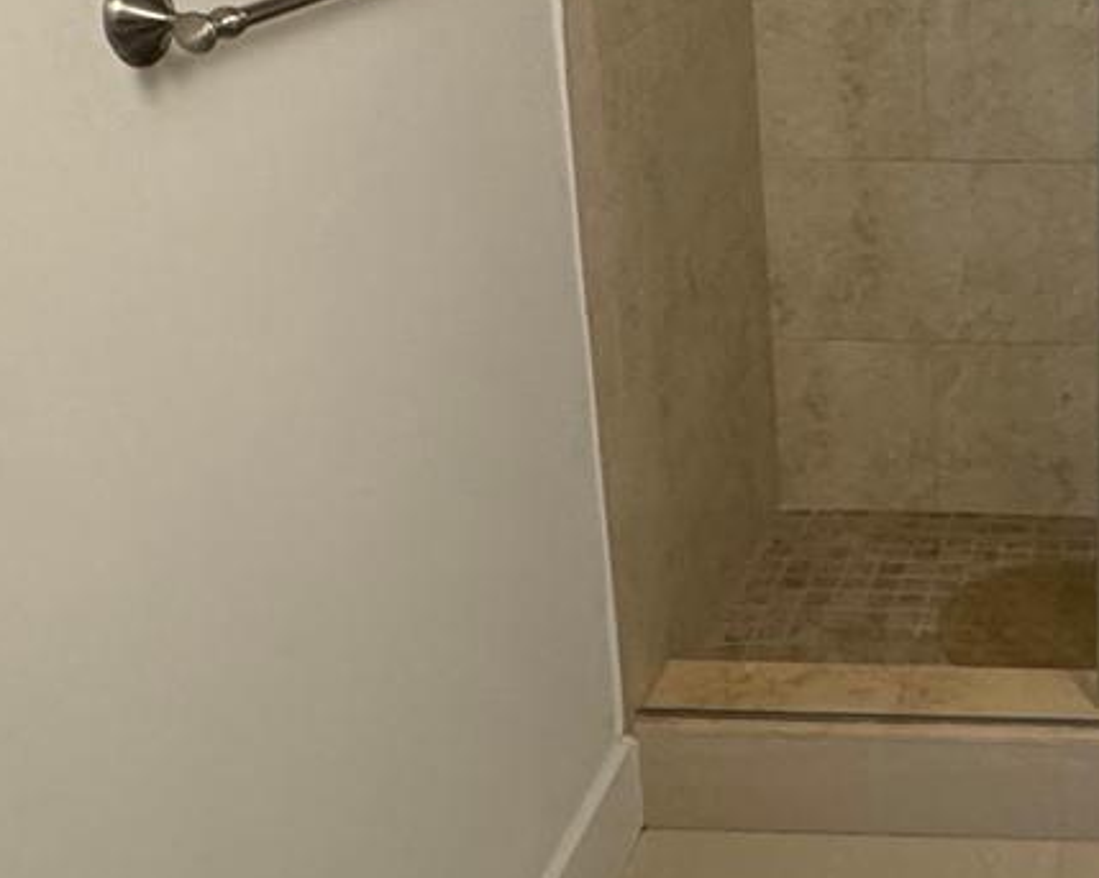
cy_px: 151
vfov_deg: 28.9
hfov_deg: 33.1
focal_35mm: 51
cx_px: 1135
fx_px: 1658
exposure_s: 1/60
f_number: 2.2
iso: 400
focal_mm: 2.22
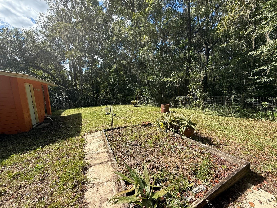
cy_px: 104
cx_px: 138
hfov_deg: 102.1
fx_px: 112
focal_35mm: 14
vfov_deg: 85.7
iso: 50
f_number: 2.2
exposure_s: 1/841
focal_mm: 2.22
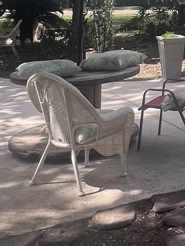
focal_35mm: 69
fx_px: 491
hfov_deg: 18.1
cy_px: -36
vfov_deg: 25.7
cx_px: 304
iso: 32
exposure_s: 1/322
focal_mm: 1.57
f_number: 1.8
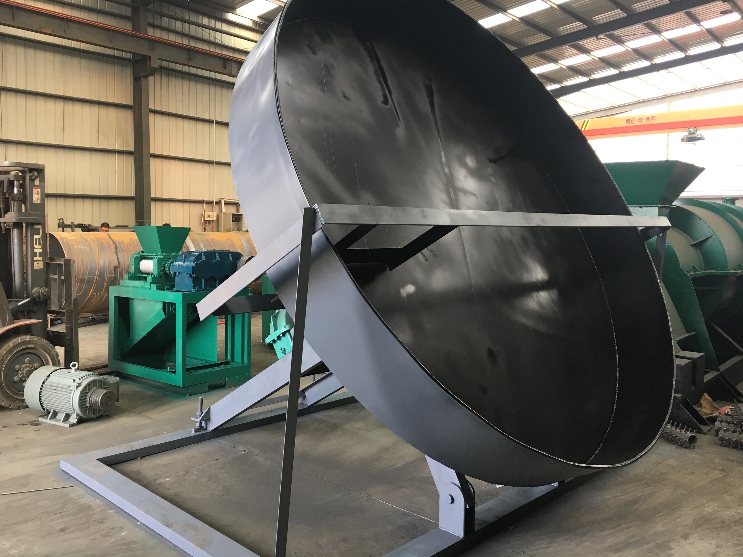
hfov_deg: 60.0
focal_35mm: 30
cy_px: 270
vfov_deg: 46.8
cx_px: 375
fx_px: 644
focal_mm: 4.15
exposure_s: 1/33
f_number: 2.2
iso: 50
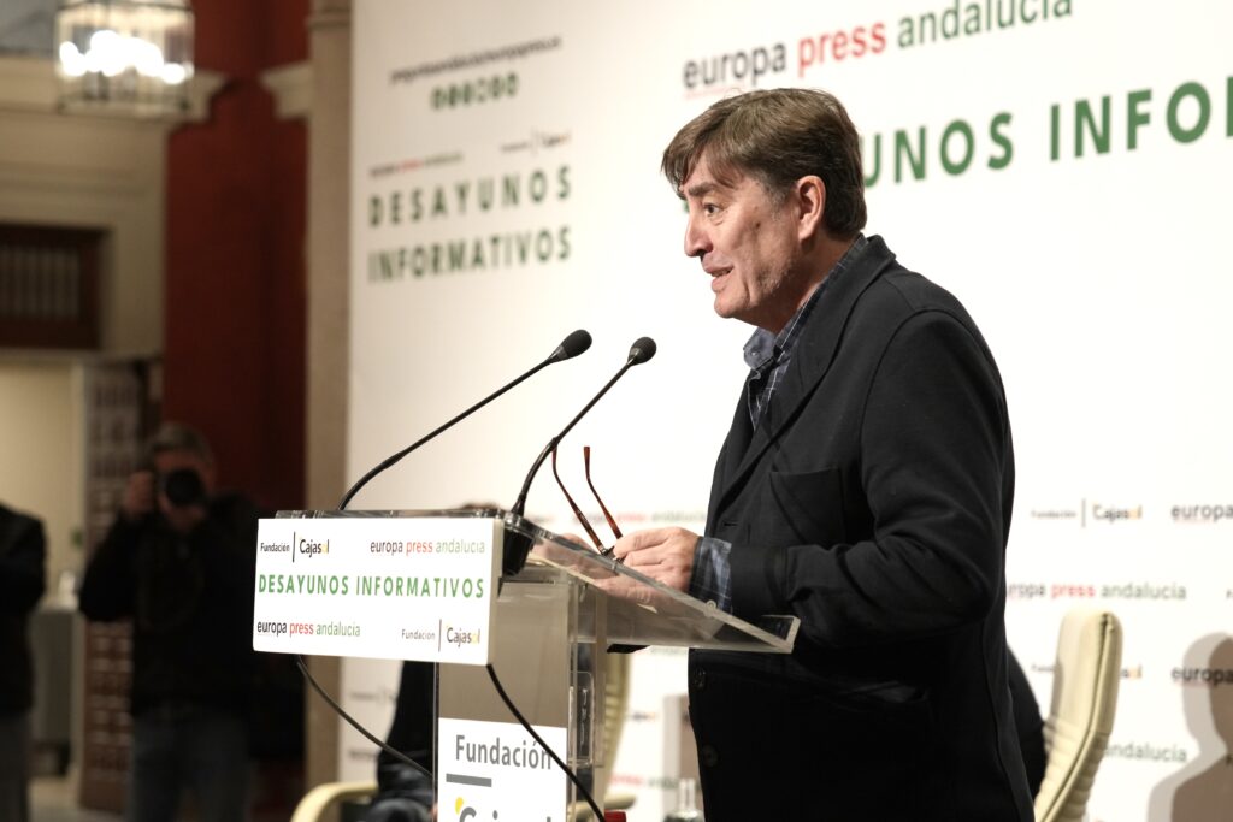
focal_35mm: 105
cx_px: 616
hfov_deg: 19.5
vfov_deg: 13.0
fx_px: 3597
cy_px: 411
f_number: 2.8
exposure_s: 1/250
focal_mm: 70
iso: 1600
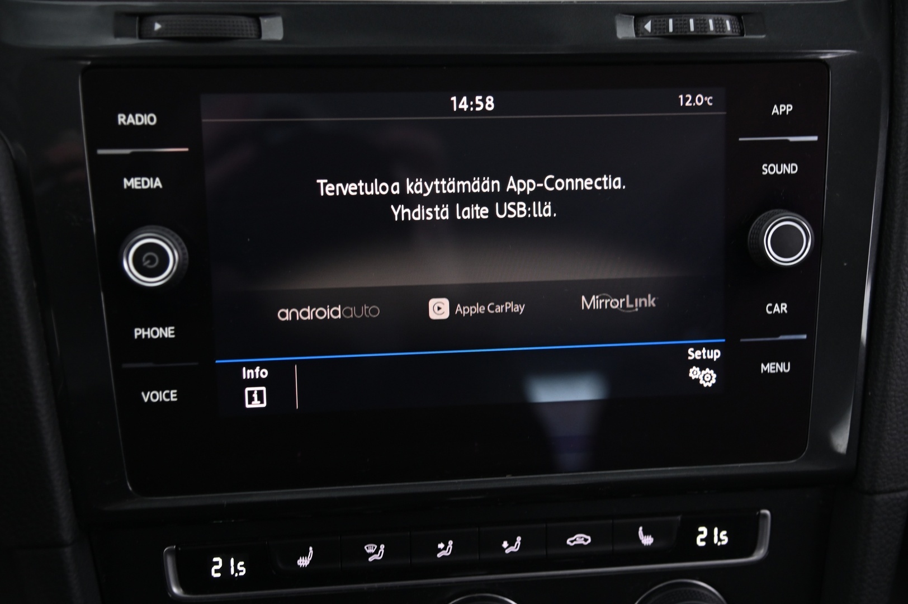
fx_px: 1210
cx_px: 454
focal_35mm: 48
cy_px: 302
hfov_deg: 41.1
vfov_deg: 28.0
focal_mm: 48
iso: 2000
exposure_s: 1/15
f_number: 4
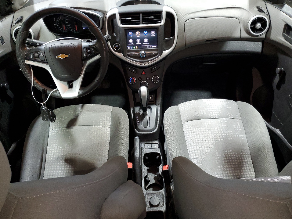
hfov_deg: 65.3
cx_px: 142
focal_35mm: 27
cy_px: 111
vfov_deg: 51.4
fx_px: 228
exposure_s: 1/60.2
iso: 171
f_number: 1.5
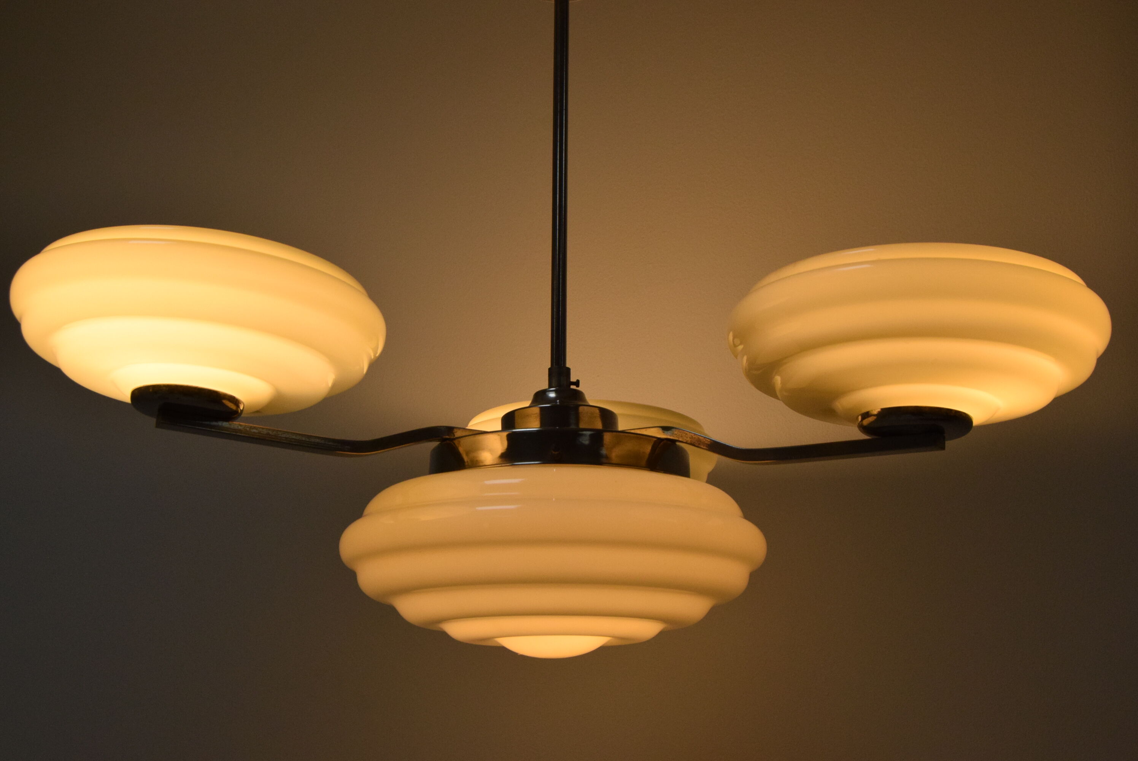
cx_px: 569
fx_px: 1471
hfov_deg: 42.3
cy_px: 380
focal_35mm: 46
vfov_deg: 29.0
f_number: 10
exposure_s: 1/400
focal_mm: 31
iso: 1600
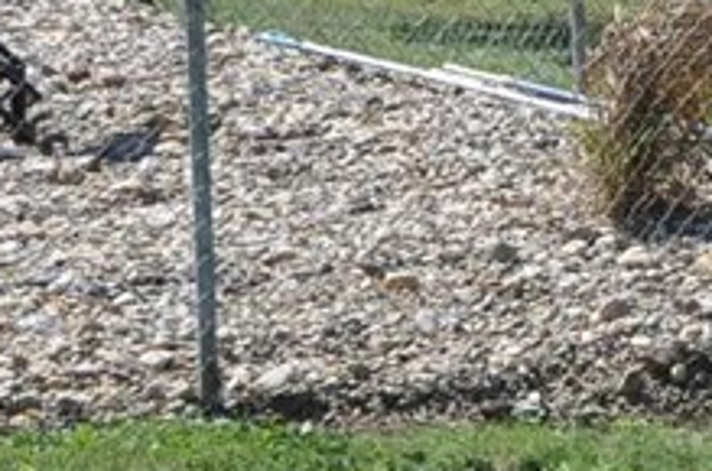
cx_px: 1730
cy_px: 123
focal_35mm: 179
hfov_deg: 10.0
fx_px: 3533
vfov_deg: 7.6
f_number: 9
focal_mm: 24
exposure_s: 1/200
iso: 200
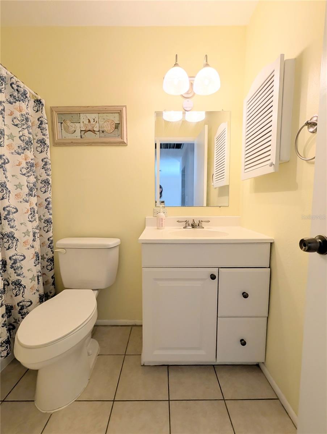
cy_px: 217
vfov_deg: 110.5
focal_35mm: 12
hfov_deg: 94.6
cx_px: 164
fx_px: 151
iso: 63
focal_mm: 2.02
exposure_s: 1/40
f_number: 1.7
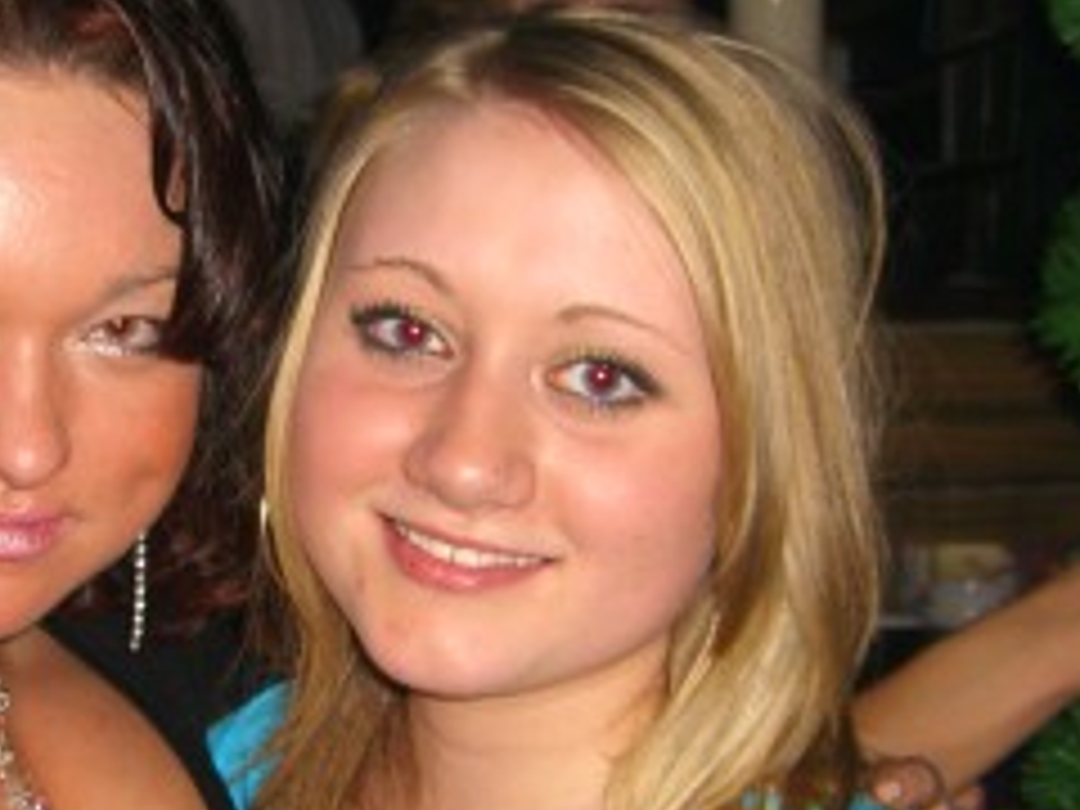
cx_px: 320
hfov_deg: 20.5
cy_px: 576
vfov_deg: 15.5
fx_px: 2964
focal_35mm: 95
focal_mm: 7.9
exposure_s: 1/60
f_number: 2.8
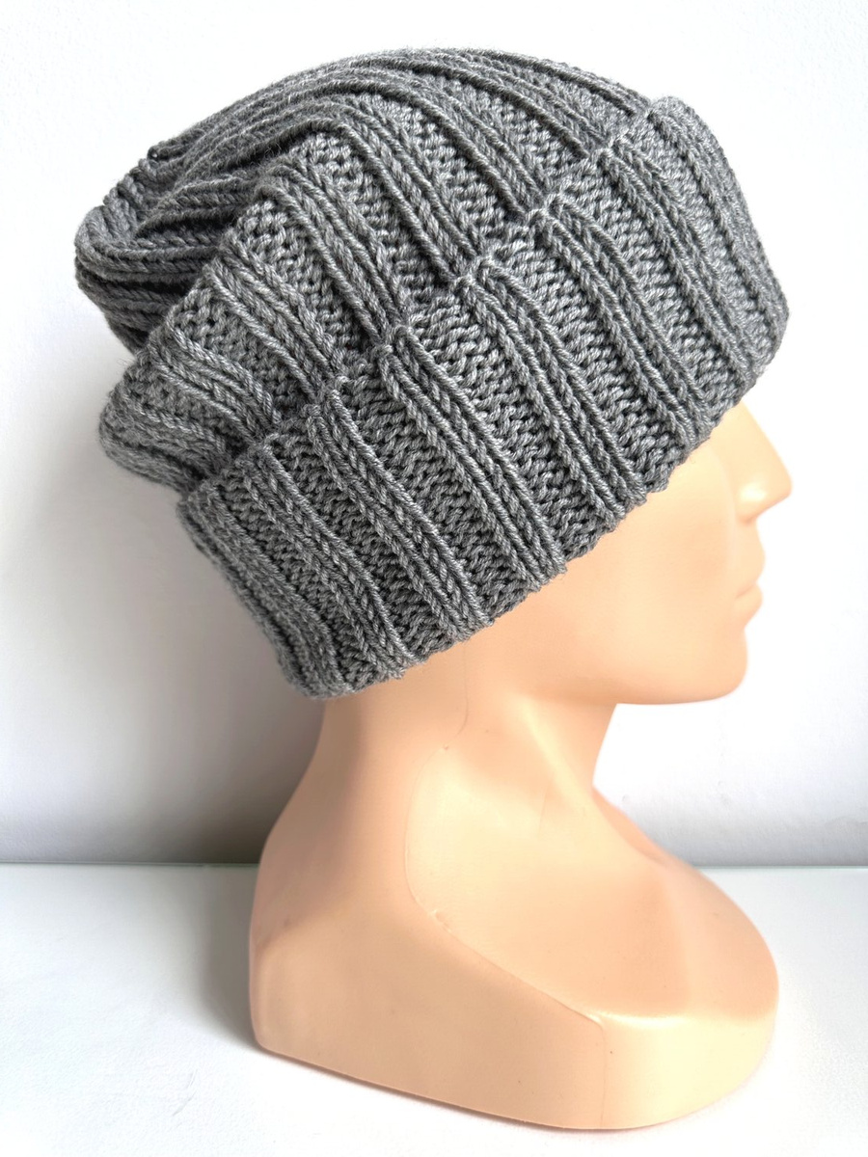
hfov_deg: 56.8
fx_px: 802
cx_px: 434
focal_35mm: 24
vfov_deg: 71.6
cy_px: 578
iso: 64
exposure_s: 1/137
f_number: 1.78
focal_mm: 6.86
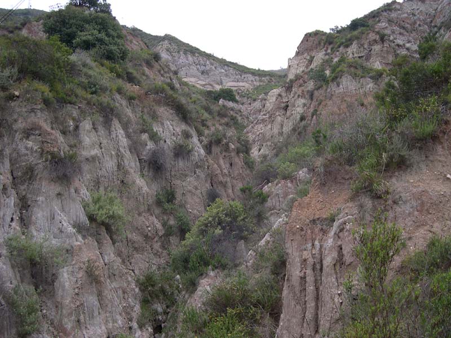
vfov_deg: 37.7
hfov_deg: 49.0
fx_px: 495
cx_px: 226
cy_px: 169
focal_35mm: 38
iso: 100
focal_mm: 8
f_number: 2.8
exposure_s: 1/373
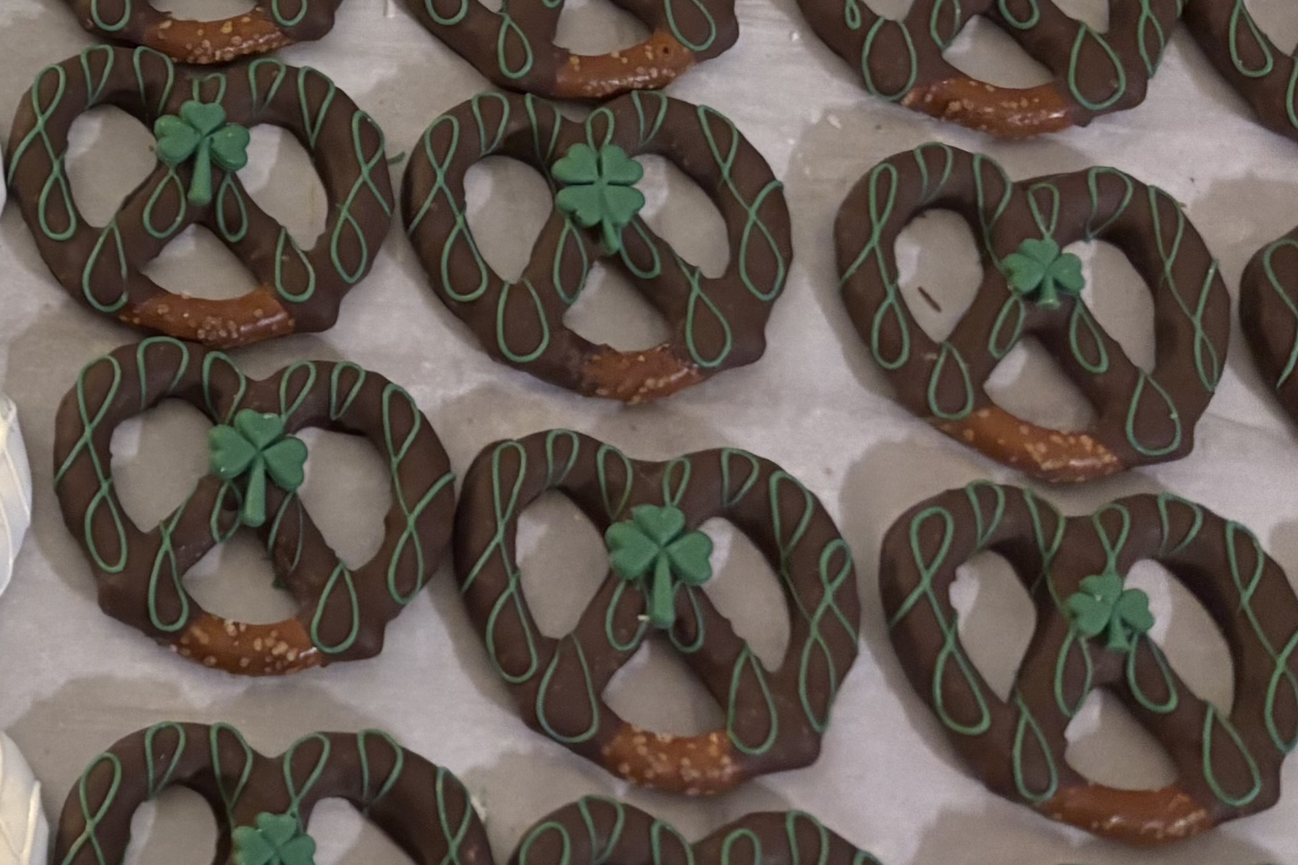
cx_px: -517
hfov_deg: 22.2
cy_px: -179
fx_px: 2848
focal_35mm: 79
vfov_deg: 16.5
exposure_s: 1/40
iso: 400
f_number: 1.6
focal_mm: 5.96
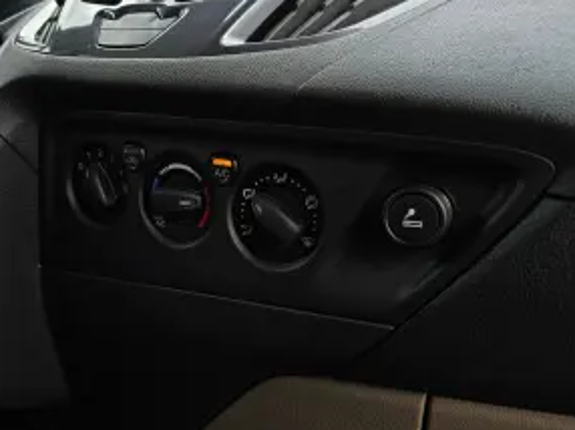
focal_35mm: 29
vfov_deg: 48.1
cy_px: 225
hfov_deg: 61.1
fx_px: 481
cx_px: 227
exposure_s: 1/180
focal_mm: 6.3
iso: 64
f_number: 1.7
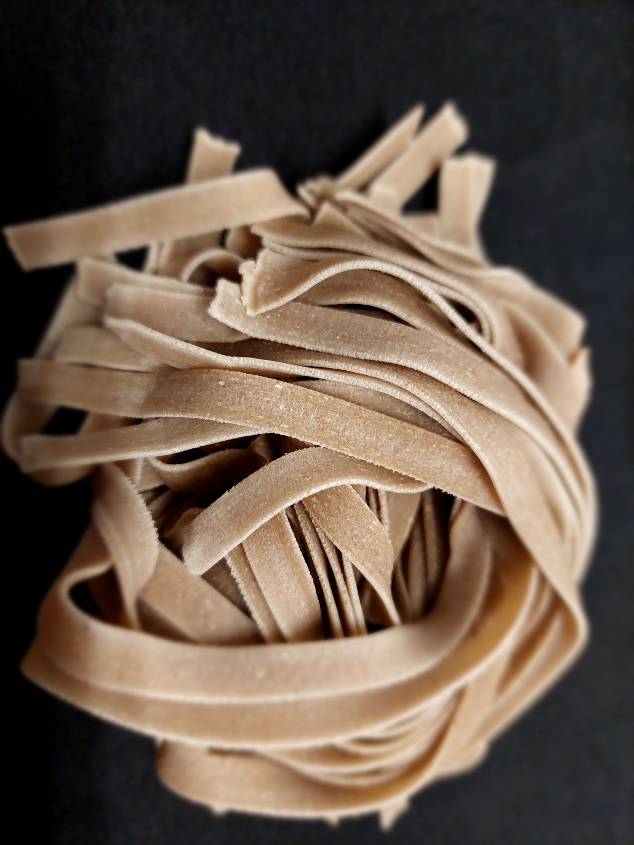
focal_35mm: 25
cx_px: 317
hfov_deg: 54.9
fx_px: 611
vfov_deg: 69.4
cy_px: 422
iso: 200
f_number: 1.8
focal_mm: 5.23
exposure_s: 1/50
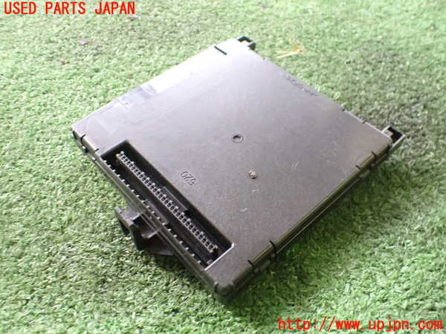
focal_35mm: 30
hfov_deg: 60.0
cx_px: 223
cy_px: 167
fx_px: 387
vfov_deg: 46.8
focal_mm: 5.4
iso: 1250
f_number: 2.3
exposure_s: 1/30
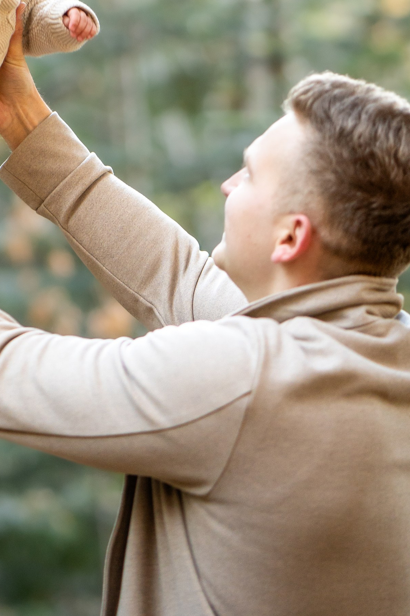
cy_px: 82
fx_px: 3298
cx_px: 98
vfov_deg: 10.6
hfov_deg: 7.1
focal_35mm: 193
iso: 1000
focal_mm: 85
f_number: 2
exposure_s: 1/320
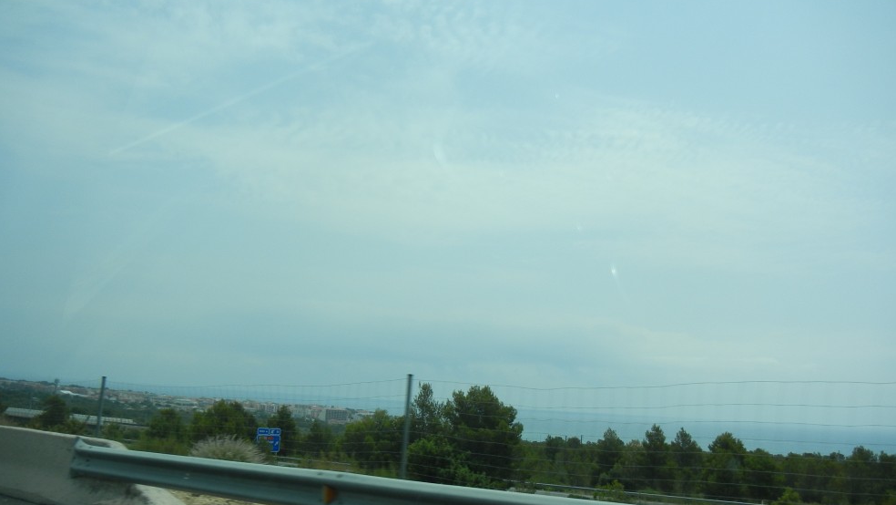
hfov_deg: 58.0
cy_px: 337
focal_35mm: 34
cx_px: 448
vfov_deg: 34.4
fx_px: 808
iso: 160
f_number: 7
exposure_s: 1/641
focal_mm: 5.4
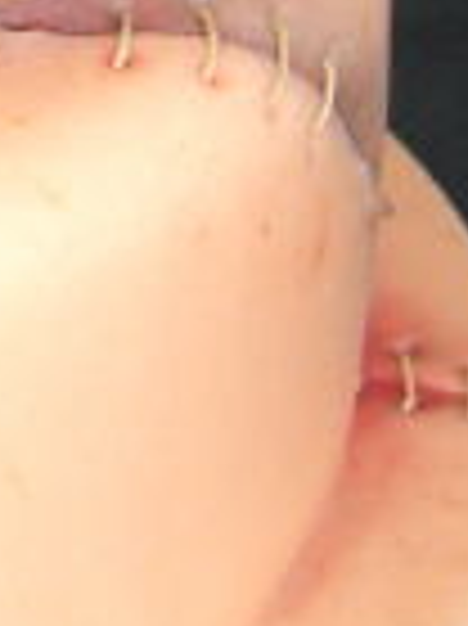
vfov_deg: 8.7
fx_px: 3990
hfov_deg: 6.4
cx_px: -655
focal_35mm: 221
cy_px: -351
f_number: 2.8
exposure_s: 1/80
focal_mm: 7.9
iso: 100
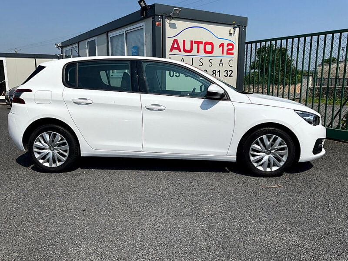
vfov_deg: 48.2
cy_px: 130
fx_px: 292
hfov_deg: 61.7
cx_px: 174
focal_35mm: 29
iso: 25
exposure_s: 1/4785
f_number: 1.8
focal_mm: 3
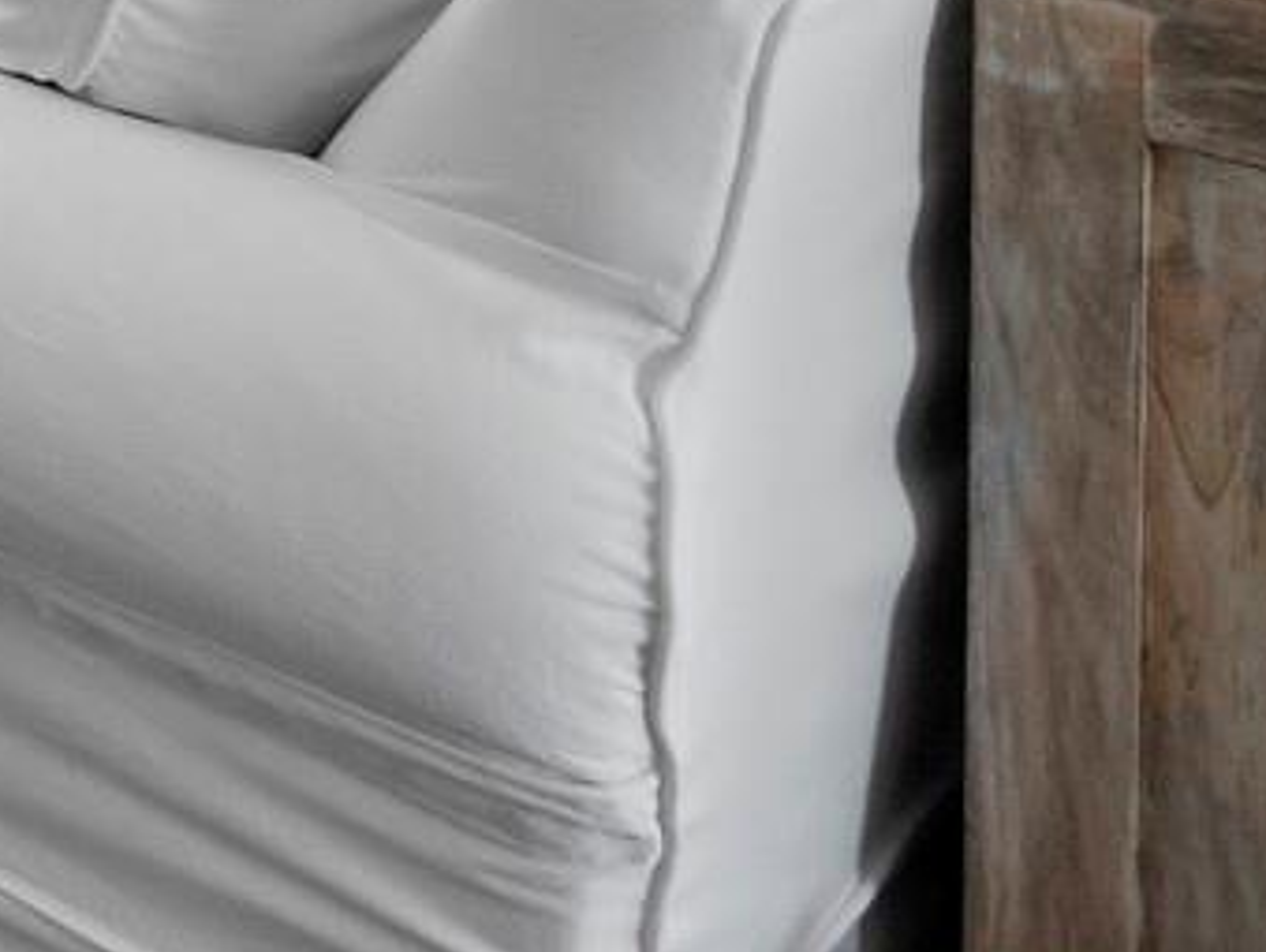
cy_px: -892
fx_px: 2416
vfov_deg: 17.1
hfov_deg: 19.9
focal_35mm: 66
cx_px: -1105
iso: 320
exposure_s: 1/8
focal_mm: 7
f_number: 13
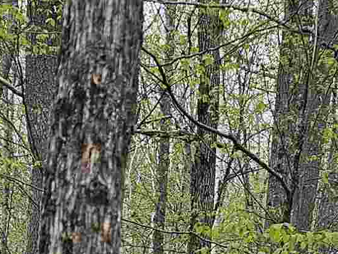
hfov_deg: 15.2
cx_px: 101
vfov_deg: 10.5
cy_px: 509
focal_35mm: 129
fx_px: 1260
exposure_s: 1/352
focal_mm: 5.4
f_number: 1.8
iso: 32
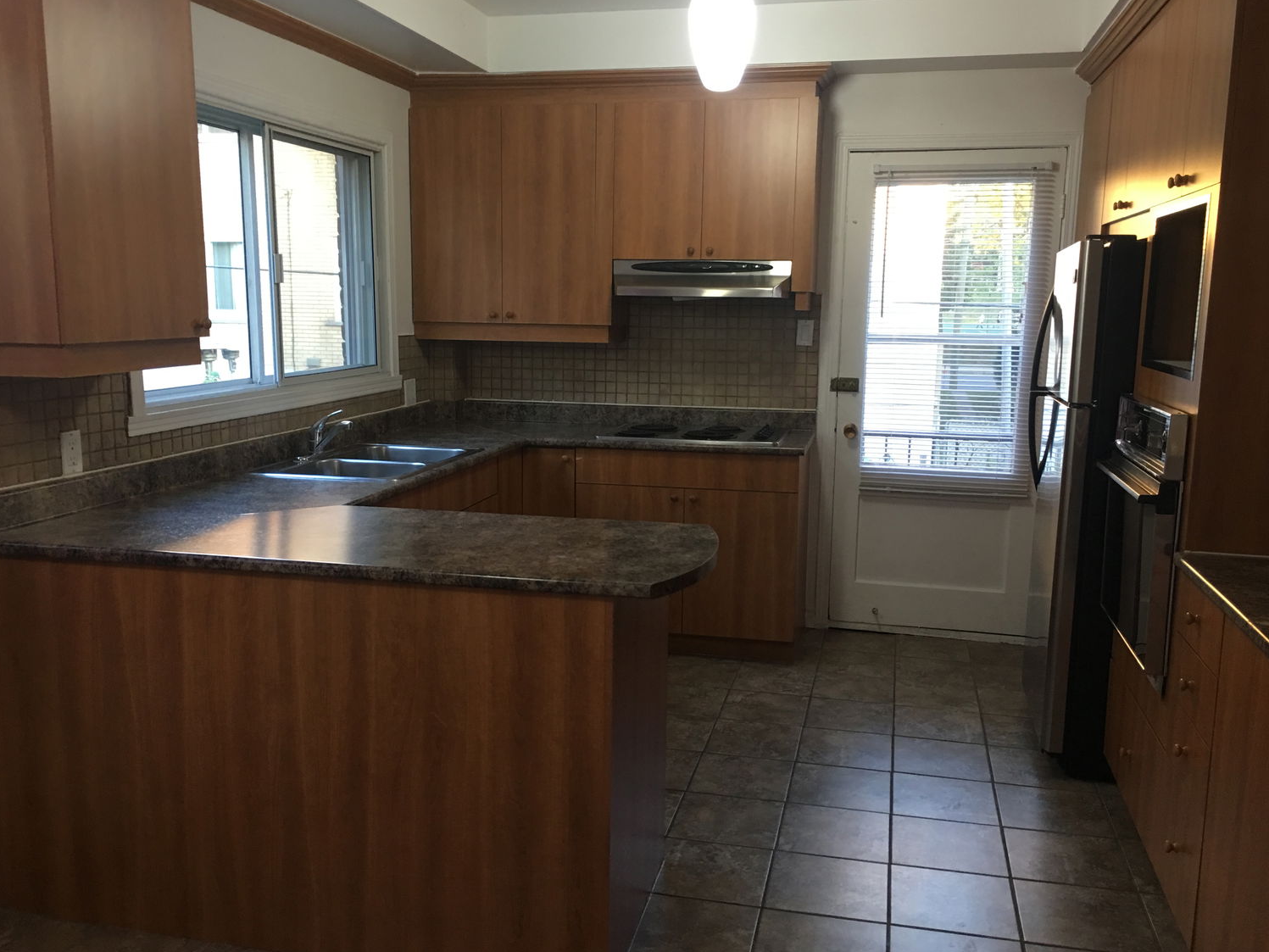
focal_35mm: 31
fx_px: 1137
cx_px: 632
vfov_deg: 45.4
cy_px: 486
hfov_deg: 58.3
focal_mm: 4.15
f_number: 2.2
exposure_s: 1/15
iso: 50
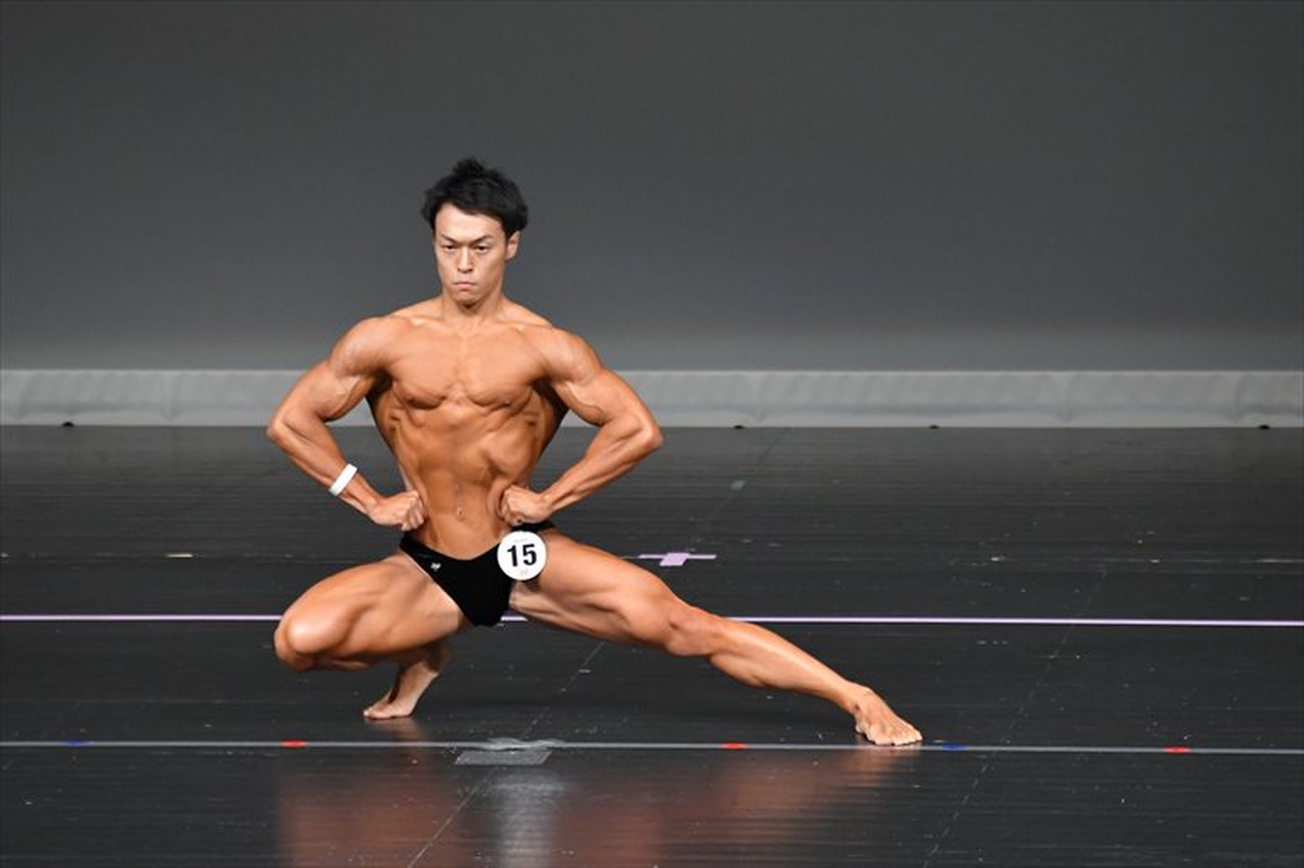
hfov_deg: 4.6
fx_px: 16292
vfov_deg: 3.1
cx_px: 652
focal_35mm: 450
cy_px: 434
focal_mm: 300
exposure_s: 1/400
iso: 4000
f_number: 5.6
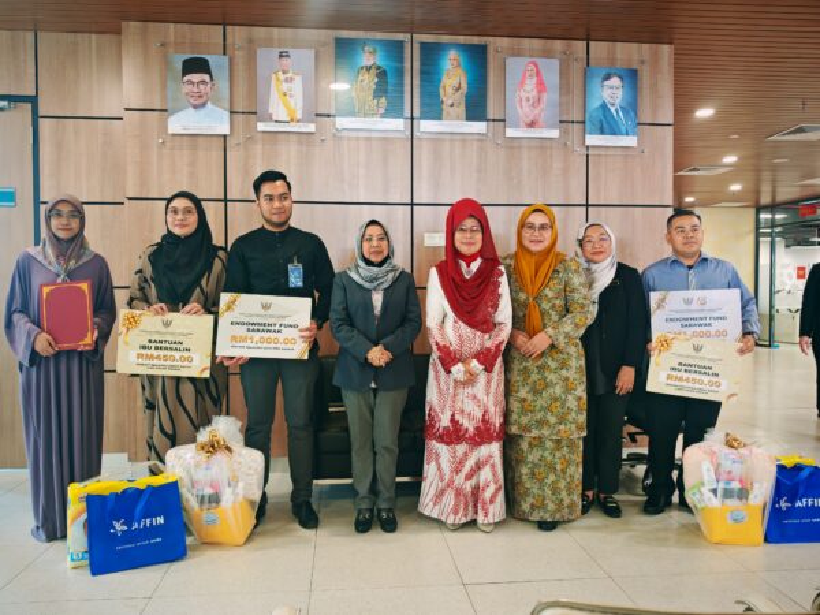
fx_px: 640
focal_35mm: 27
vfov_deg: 51.4
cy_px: 308
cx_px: 410
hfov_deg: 65.3
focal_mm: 6.83
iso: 200
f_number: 2
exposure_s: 1/50
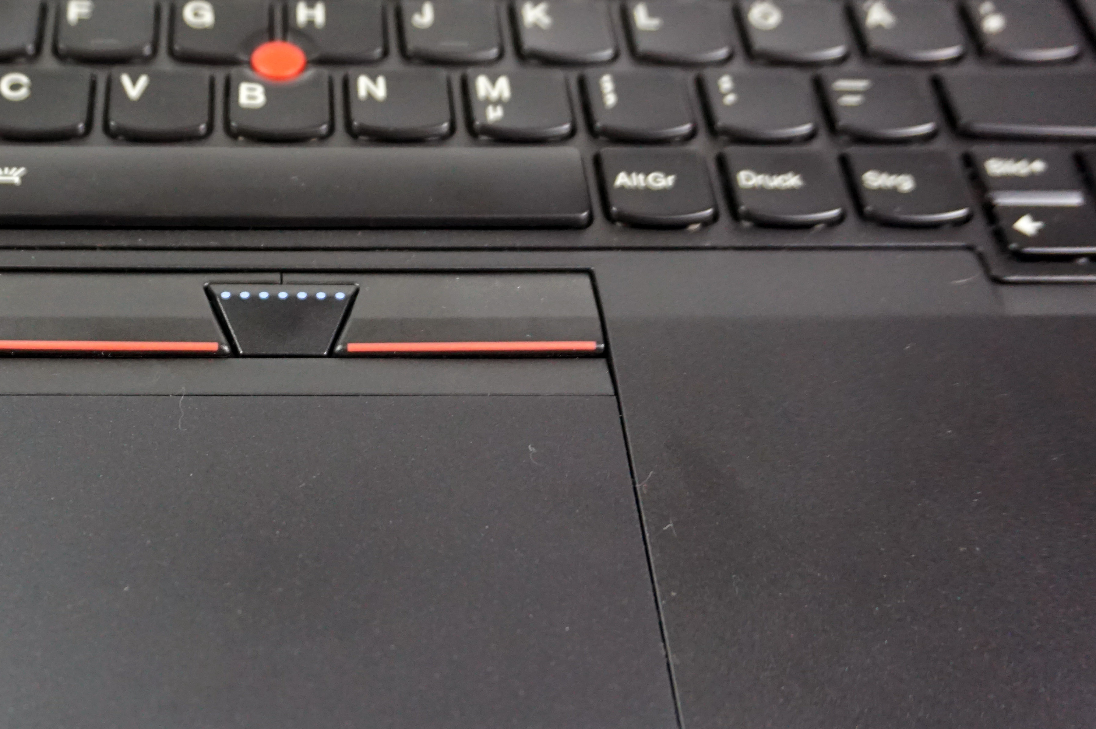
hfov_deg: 40.1
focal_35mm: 48
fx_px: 1453
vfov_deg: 28.1
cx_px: 271
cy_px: 467
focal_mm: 21
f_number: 4
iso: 1600
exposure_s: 1/60
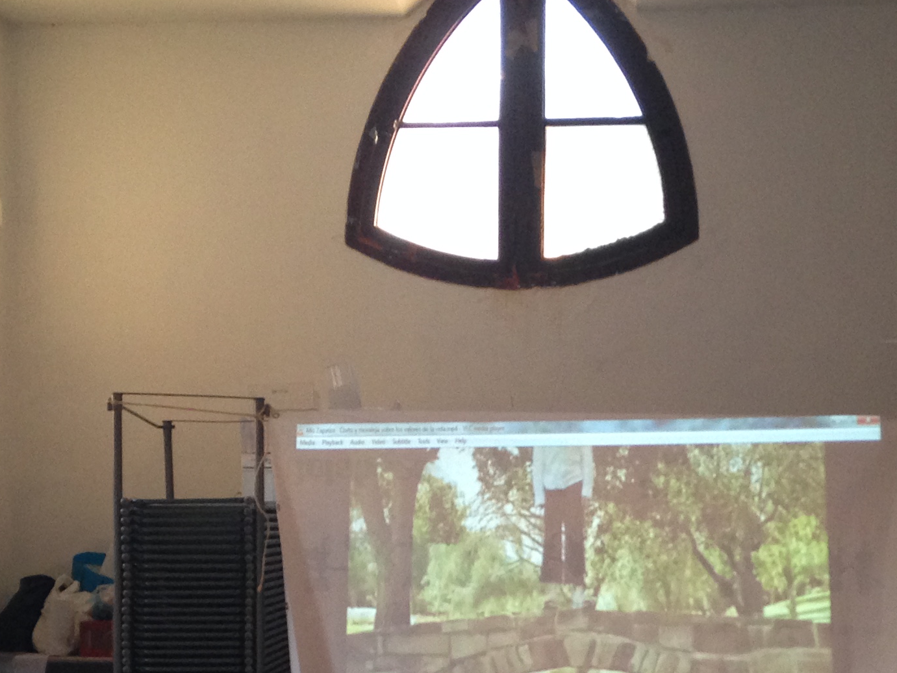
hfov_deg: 25.0
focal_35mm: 78
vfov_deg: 18.4
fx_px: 2021
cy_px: 661
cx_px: 490
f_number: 2.4
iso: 160
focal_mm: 4.12
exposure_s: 1/20
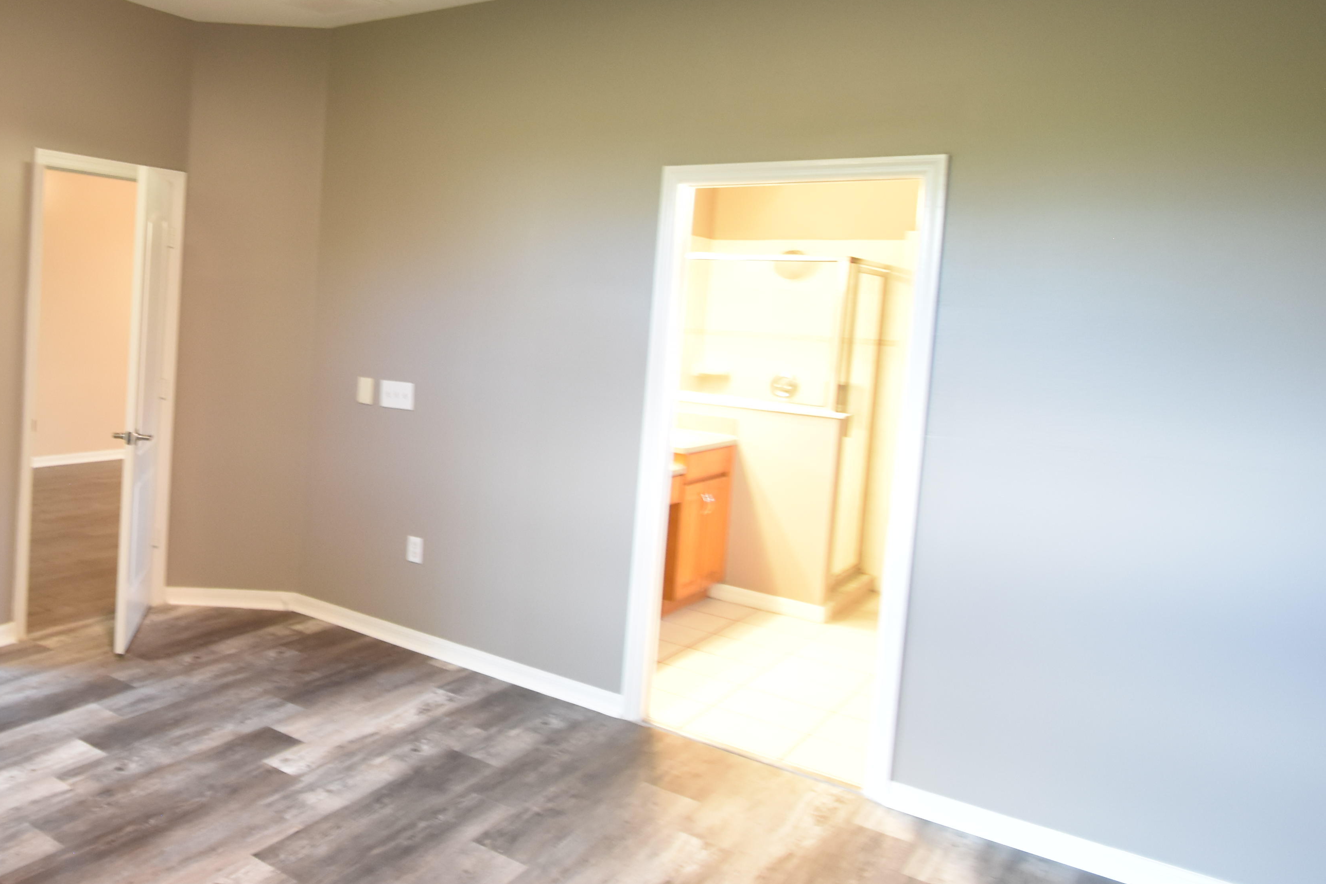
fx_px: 994
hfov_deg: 59.6
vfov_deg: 47.6
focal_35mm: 27
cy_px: 342
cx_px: 189
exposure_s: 1/20
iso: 800
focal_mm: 10
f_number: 3.5
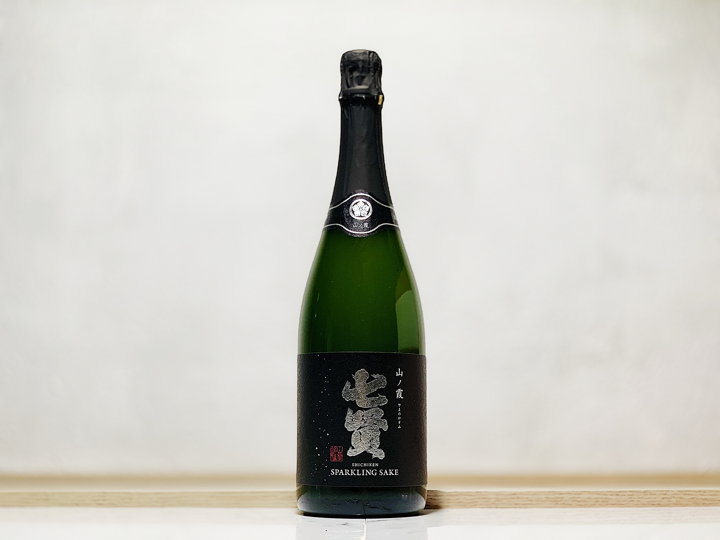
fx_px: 1082
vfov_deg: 28.0
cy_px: 270
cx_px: 360
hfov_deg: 36.8
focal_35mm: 52
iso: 64
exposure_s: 1/49
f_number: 2.4
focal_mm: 6
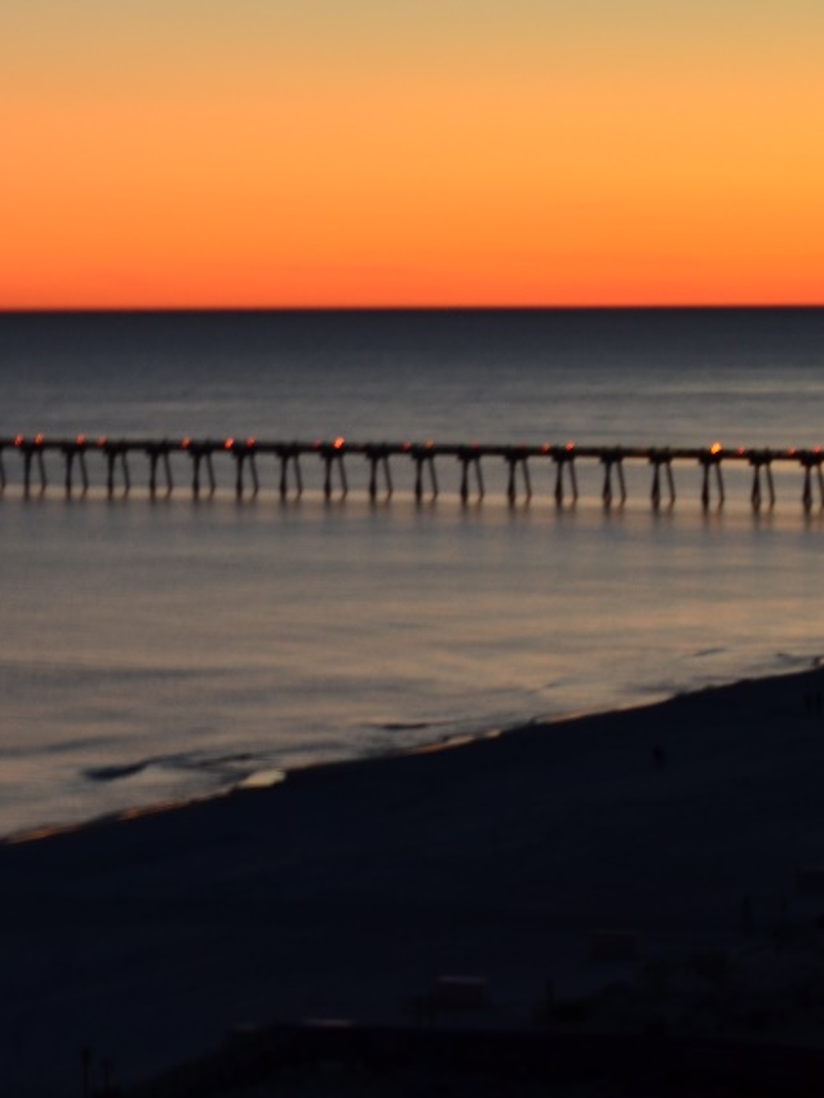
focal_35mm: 152
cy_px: 306
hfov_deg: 9.6
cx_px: -223
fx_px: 4824
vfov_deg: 13.0
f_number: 4
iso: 125
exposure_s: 1/3
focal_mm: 38
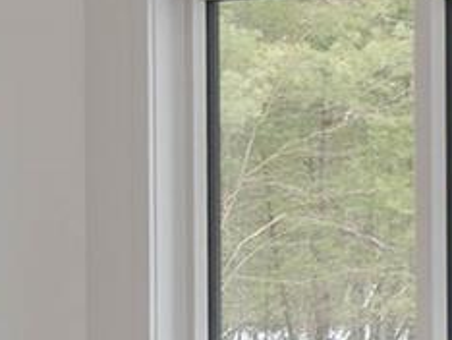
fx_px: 1647
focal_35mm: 126
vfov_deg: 11.8
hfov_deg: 11.8
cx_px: 1182
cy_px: 209
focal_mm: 10
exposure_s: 1/60
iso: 140
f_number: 4.5
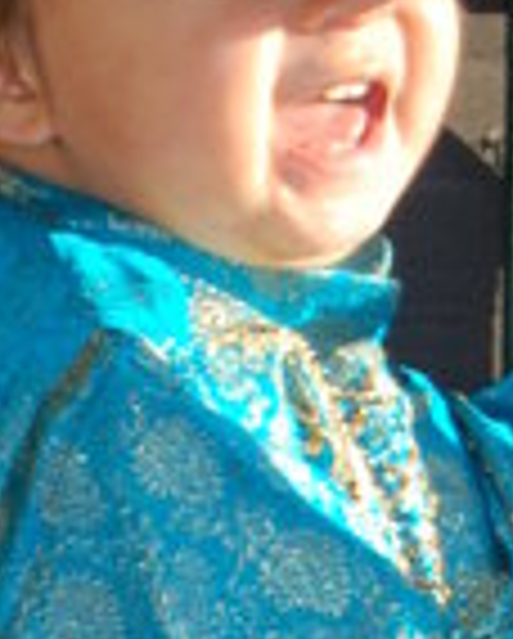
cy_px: 1480
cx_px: 92
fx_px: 10556
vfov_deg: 3.4
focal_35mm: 557
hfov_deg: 2.8
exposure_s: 1/320
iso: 400
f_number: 5.6
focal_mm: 55
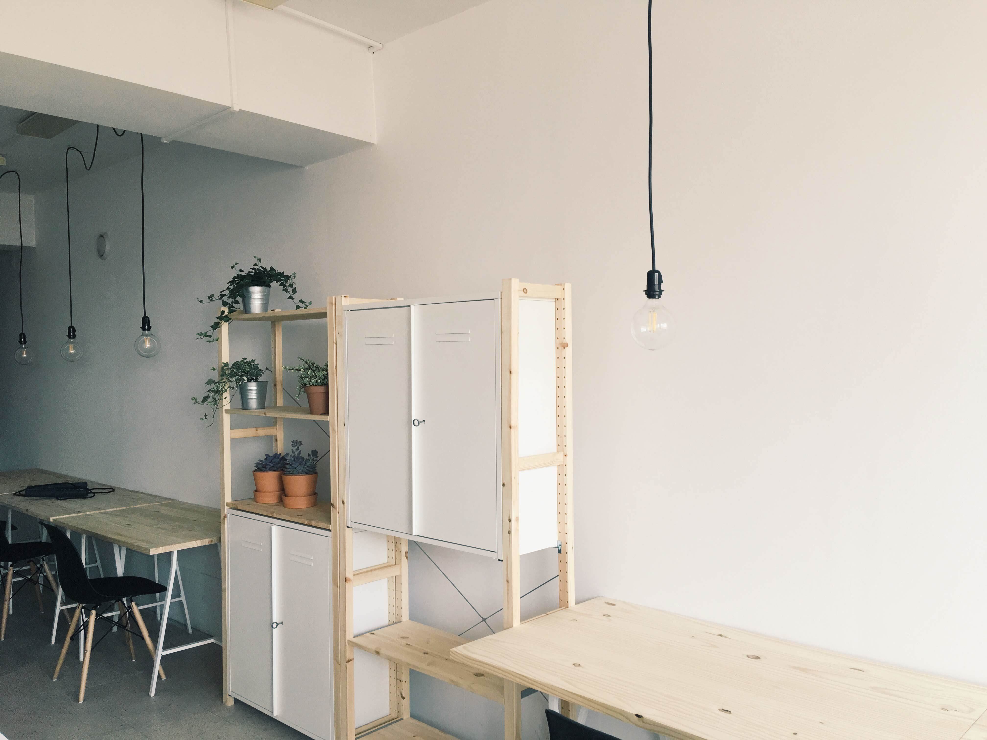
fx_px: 827
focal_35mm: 29
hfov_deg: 61.7
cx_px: 494
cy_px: 370
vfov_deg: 48.2
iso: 40
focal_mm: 4.15
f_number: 2.2
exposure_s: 1/100
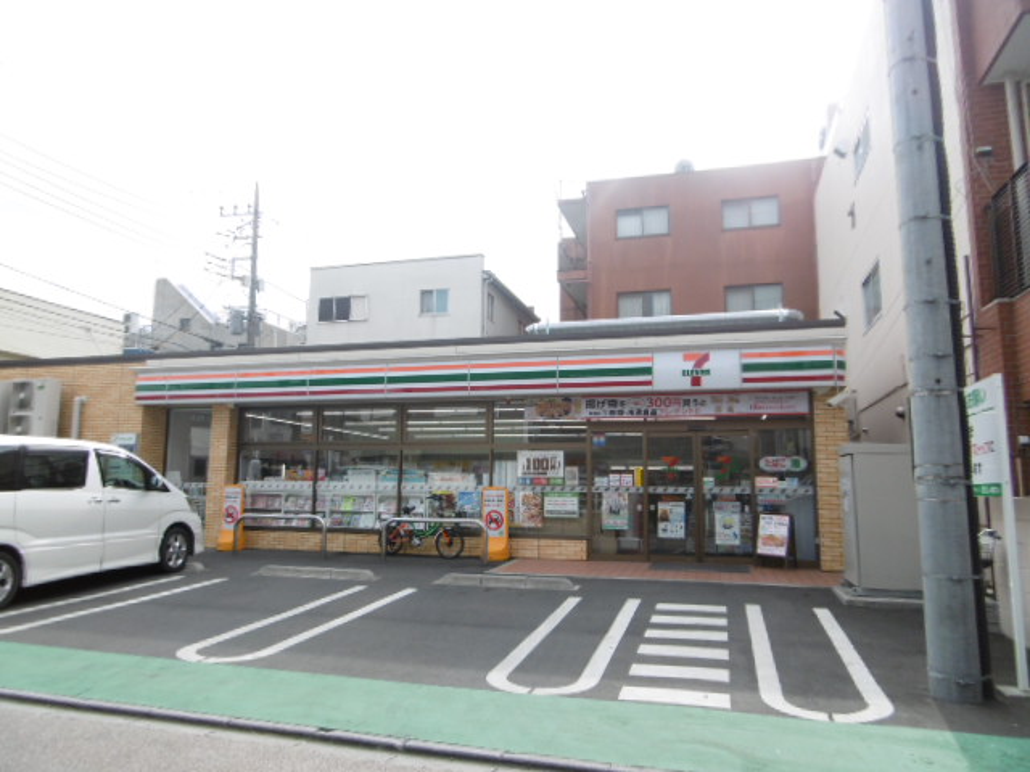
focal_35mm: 24
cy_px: 386
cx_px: 515
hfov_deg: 71.6
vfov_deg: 56.8
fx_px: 714
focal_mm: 4.3
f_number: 3.1
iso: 100
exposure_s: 1/500
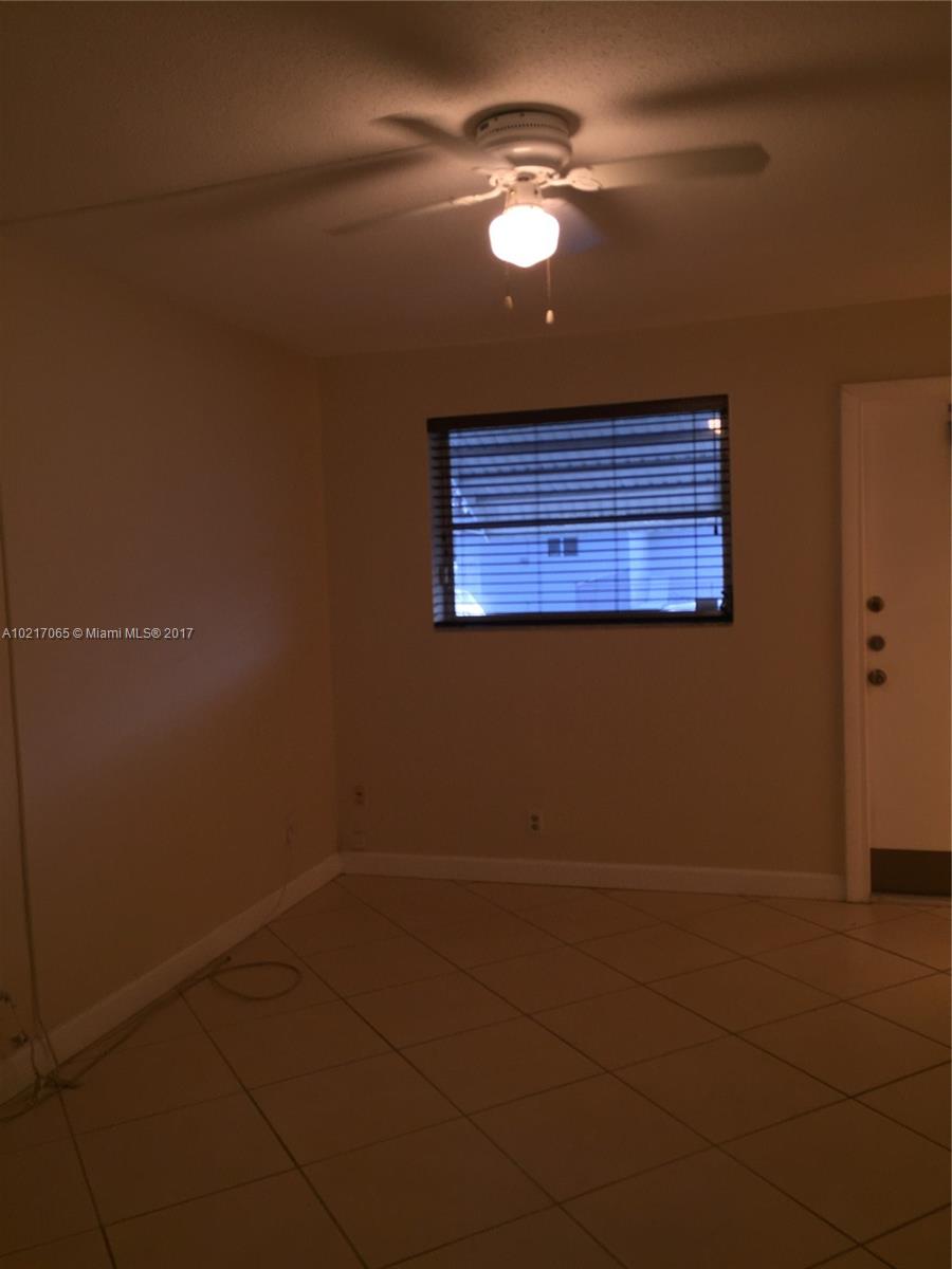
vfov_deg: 61.7
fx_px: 1063
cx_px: 476
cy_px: 634
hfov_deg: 48.2
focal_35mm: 29
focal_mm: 4.15
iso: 32
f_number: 2.2
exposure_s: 1/118
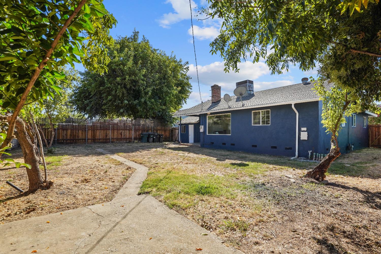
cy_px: 127
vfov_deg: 73.7
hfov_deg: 96.7
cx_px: 190
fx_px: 169
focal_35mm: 16
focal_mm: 16
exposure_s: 1/640
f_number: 8
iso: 400
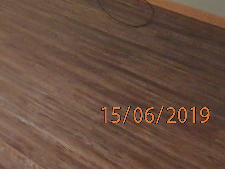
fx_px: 461
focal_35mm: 71
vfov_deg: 17.7
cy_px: -110
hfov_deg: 22.1
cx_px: -124
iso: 800
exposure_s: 1/30
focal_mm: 3.7
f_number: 3.5
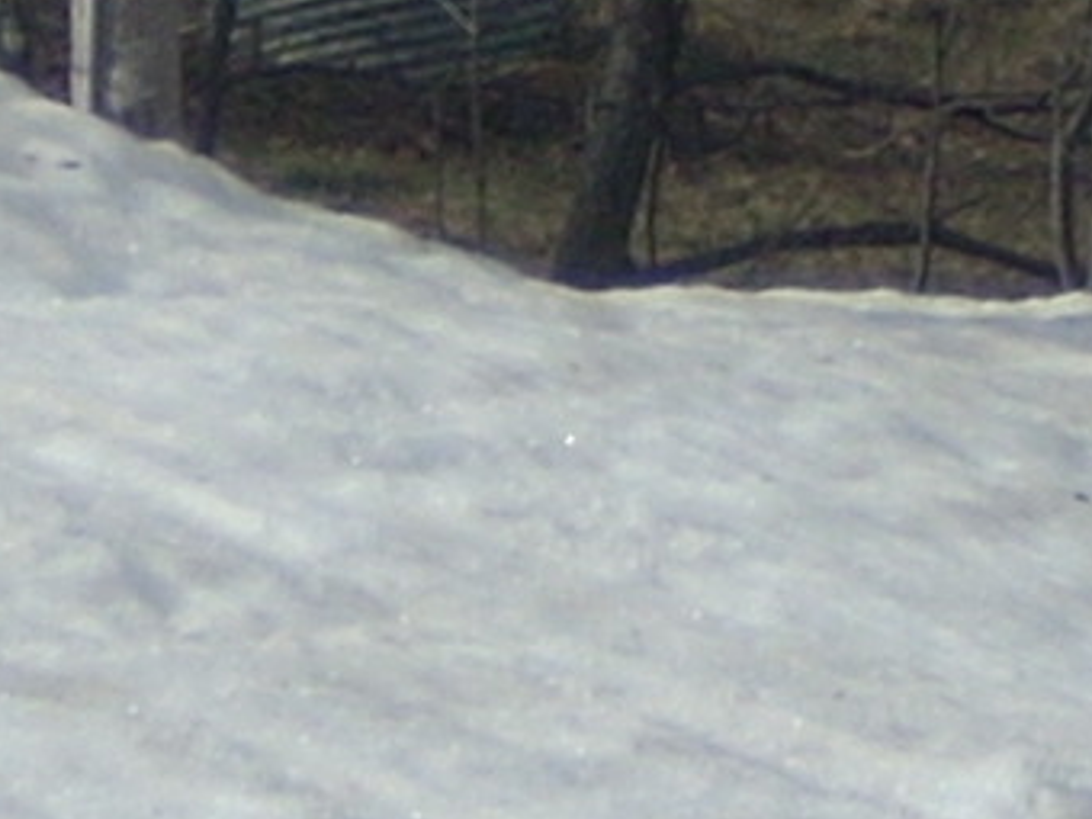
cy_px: -613
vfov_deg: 1.7
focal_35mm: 852
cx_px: 1320
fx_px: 26877
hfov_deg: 2.3
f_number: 5.2
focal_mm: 18.6
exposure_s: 1/707
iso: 64
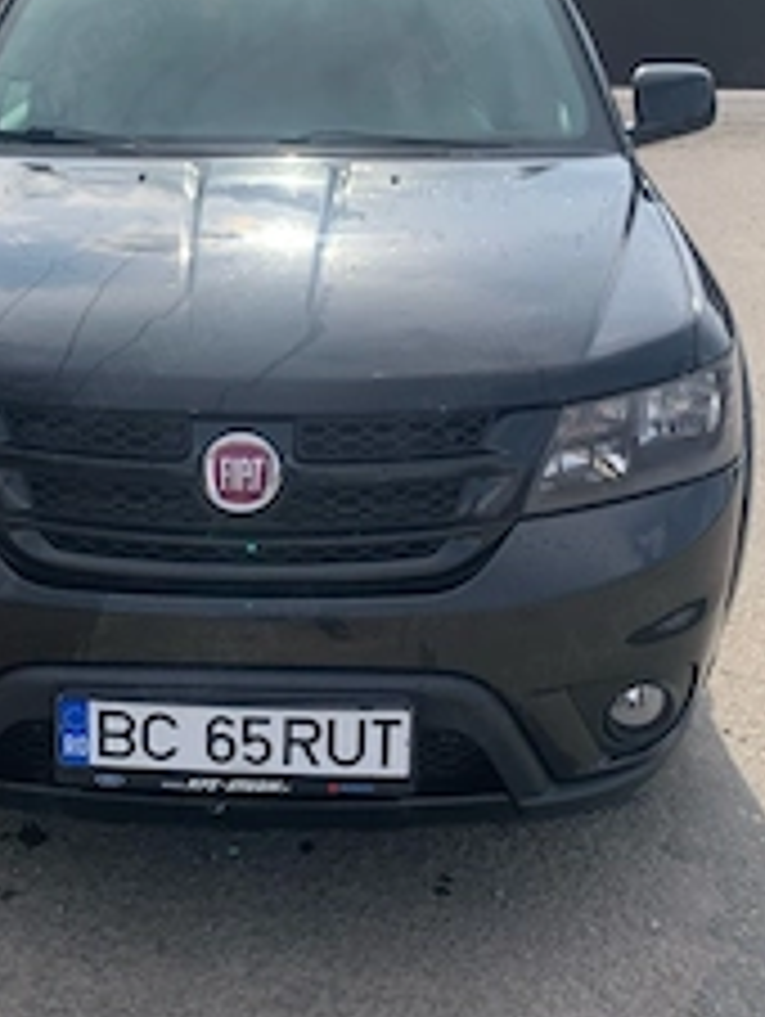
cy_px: 396
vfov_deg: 41.0
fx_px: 1353
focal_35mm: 46
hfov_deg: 31.4
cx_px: 266
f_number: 1.8
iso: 25
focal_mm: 4.25
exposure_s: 1/2208
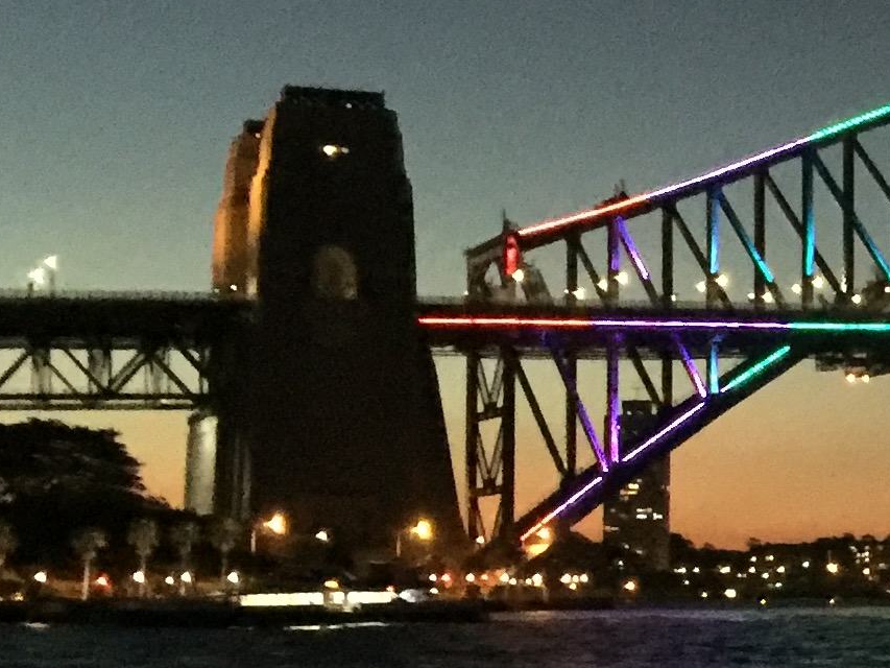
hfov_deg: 15.7
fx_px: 2854
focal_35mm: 111
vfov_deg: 13.3
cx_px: 1487
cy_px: 468
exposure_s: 1/4
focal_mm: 4.15
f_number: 2.2
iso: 250
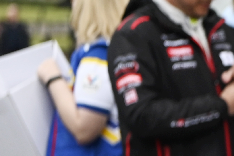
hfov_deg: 5.7
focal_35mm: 356
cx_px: 428
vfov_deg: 3.9
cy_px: 141
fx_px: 2314
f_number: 2.8
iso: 400
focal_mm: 90
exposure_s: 1/320
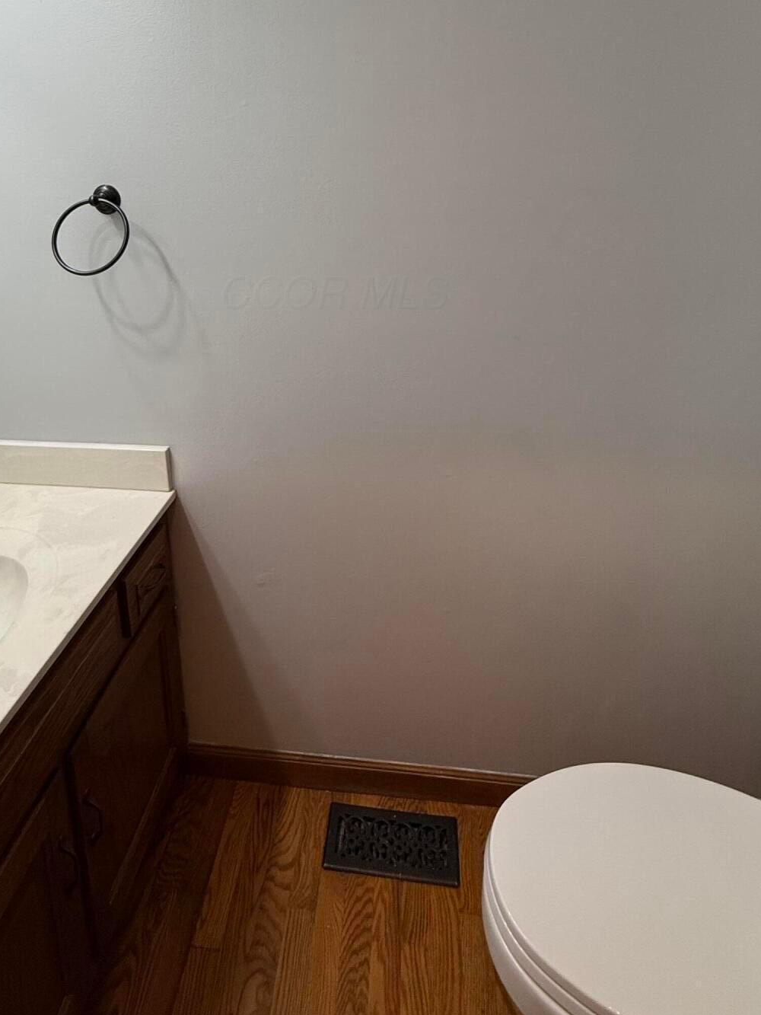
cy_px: 292
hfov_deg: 63.2
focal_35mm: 21
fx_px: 615
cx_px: 335
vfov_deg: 75.0
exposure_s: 1/120
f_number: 2.2
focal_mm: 2.22
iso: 160
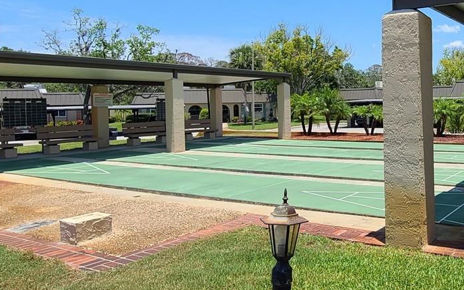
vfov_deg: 39.1
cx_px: 374
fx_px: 405
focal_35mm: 32
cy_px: 100
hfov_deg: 55.2
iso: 50
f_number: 2.2
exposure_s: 1/1663
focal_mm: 2.2
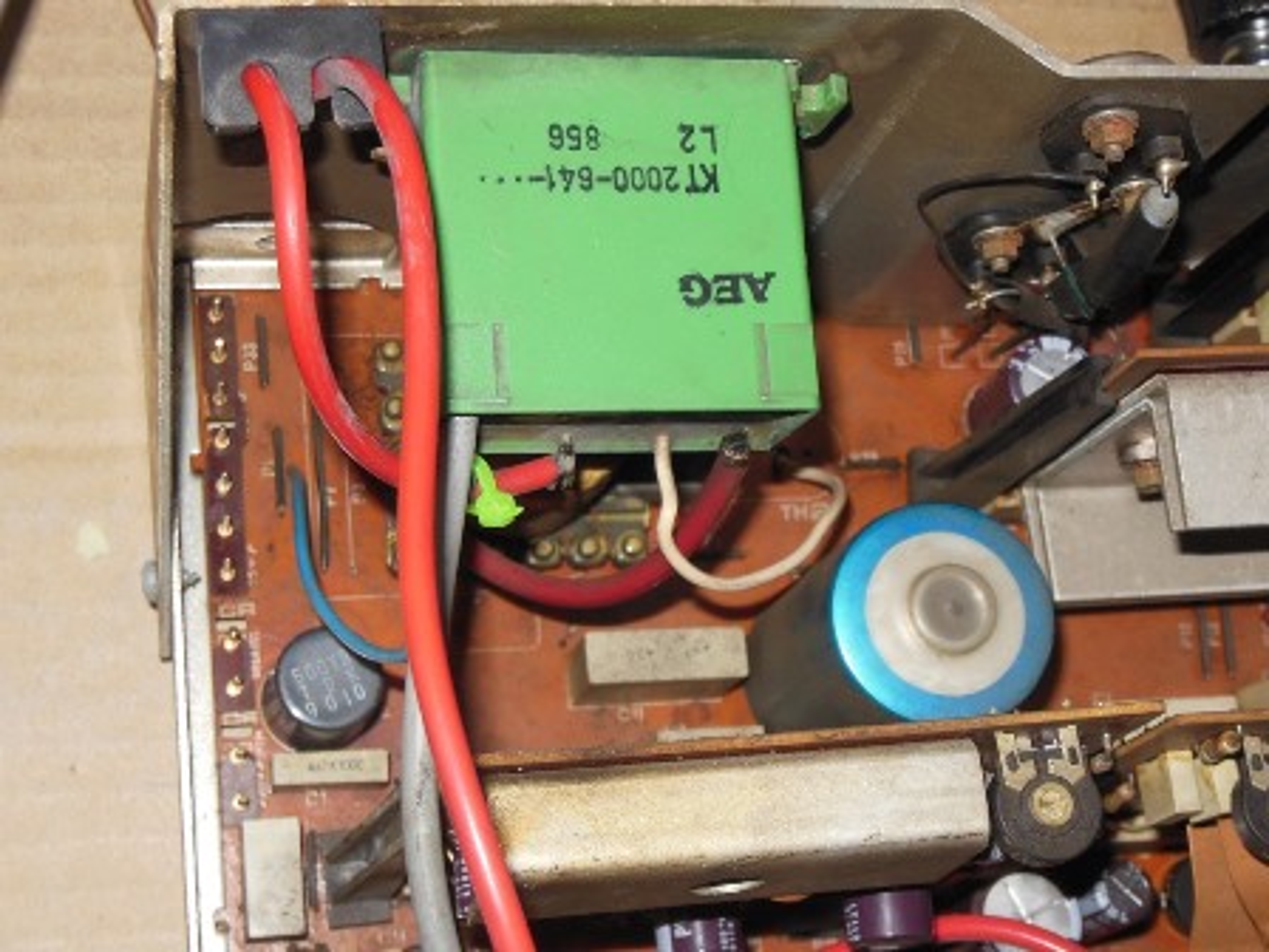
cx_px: 634
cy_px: 476
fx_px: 2420
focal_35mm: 66
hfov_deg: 29.4
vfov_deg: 22.3
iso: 200
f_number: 8.6
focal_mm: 11.7
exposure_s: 1/60
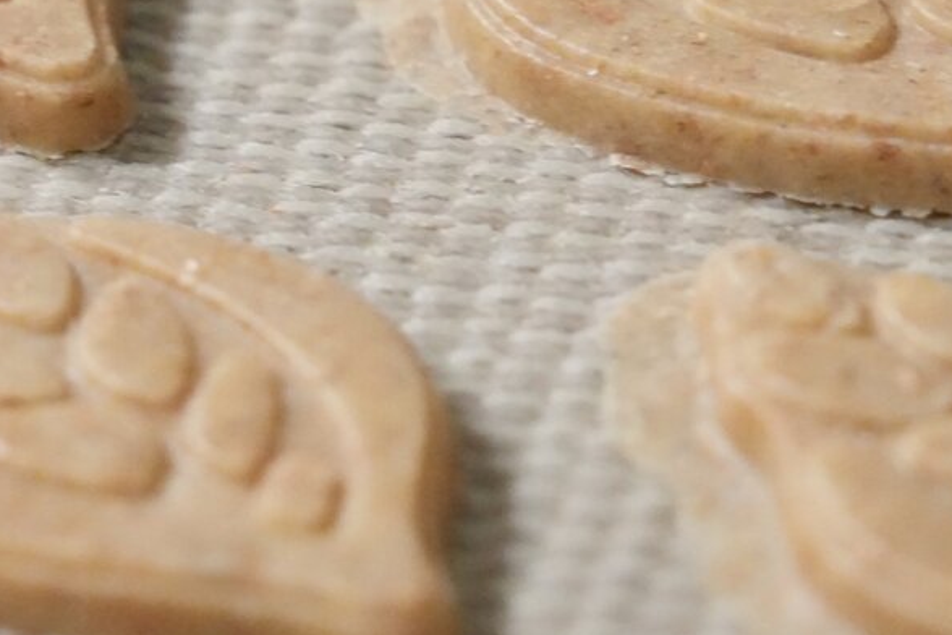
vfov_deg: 2.6
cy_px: 247
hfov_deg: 3.9
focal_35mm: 527
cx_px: 643
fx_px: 13935
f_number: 6.3
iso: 16000
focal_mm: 200
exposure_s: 1/200
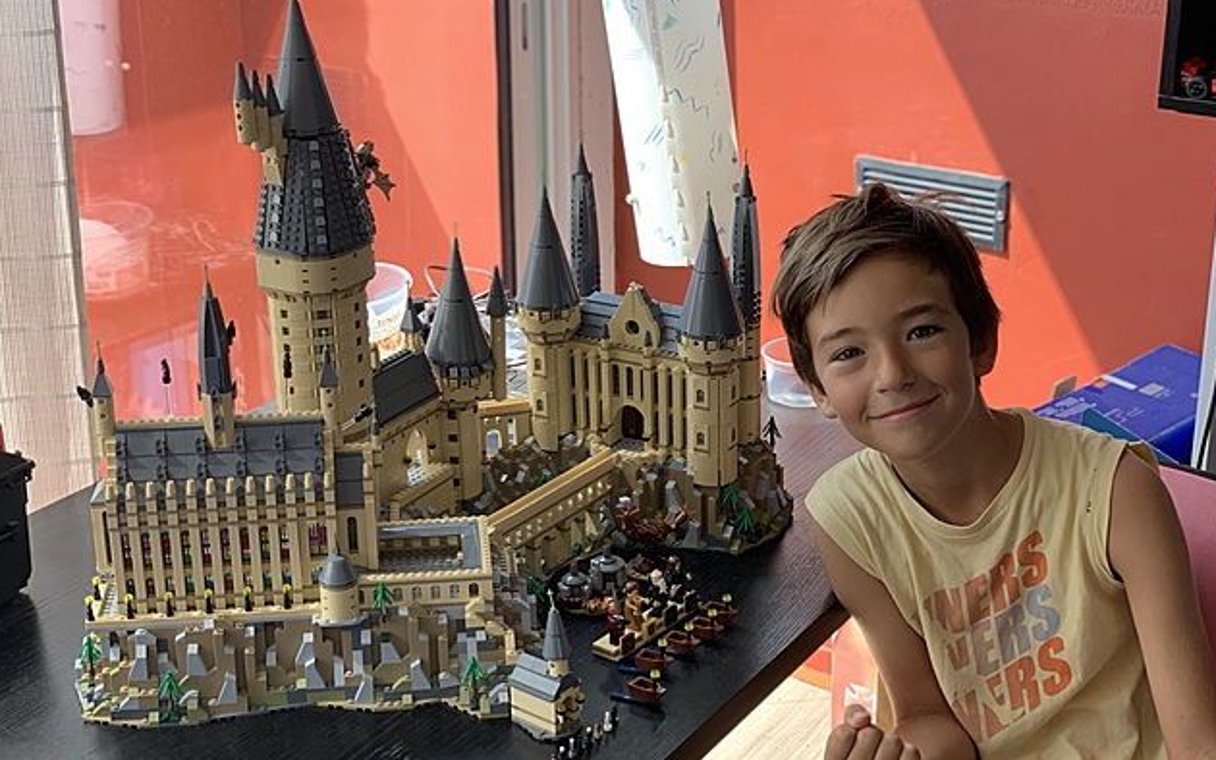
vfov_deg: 23.2
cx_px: 606
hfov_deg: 36.3
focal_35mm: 56
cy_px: 361
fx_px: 1856
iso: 32
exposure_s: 1/122
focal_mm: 6
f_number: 2.4
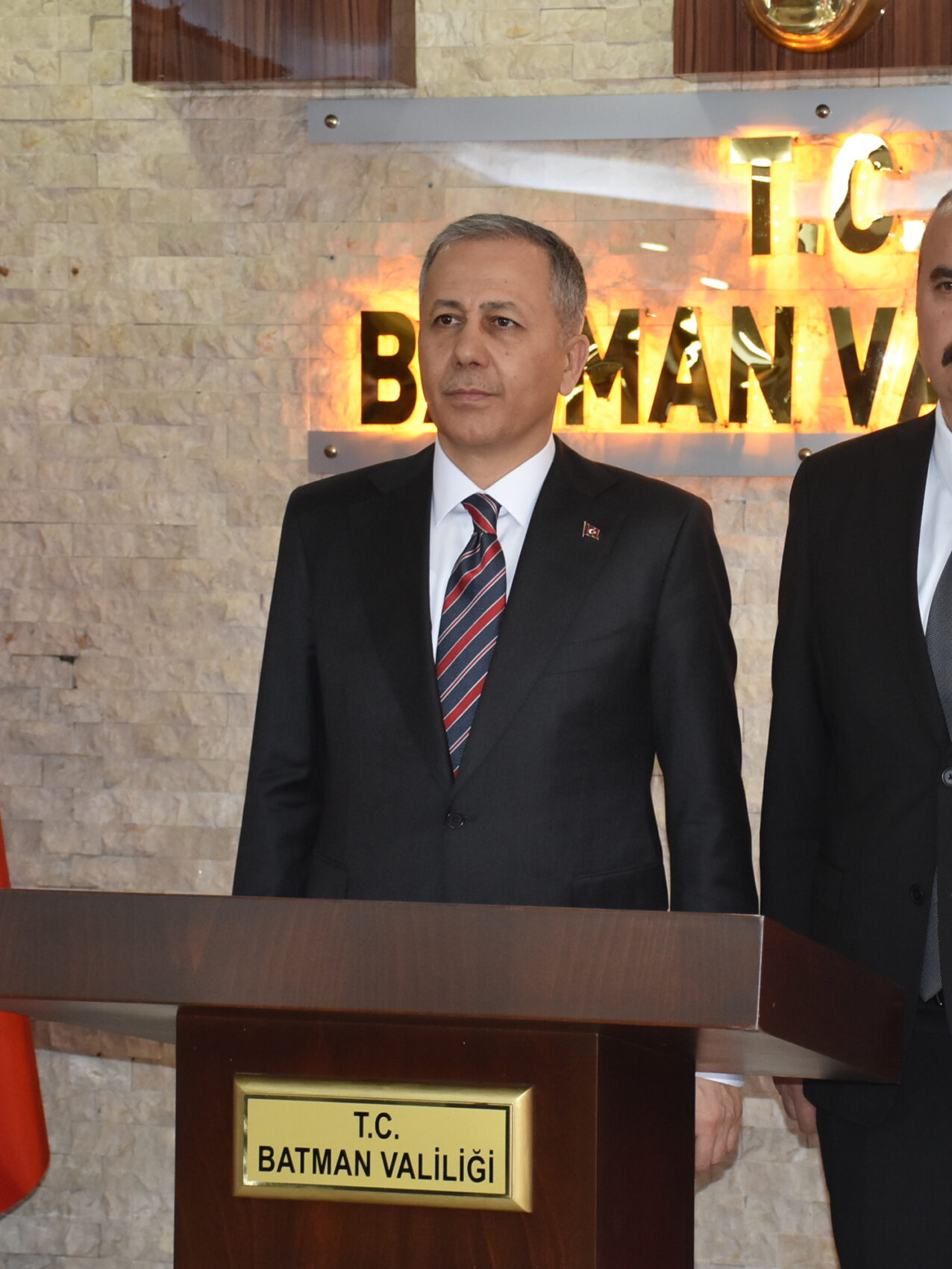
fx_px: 3583
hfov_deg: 15.1
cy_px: 633
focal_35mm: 98
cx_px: 663
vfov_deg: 20.1
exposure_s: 1/60
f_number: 4.5
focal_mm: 45
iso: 1400
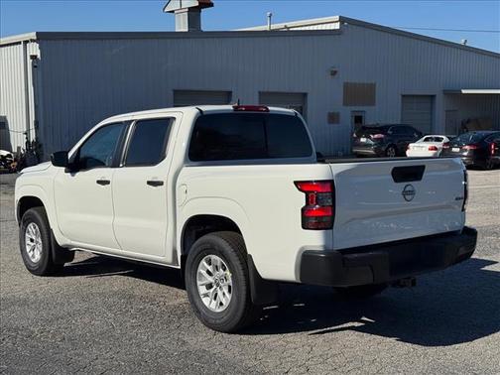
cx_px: 250
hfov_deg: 39.7
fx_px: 693
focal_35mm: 48
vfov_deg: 30.3
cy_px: 188
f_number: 1.78
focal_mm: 6.76
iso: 80
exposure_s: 1/12500
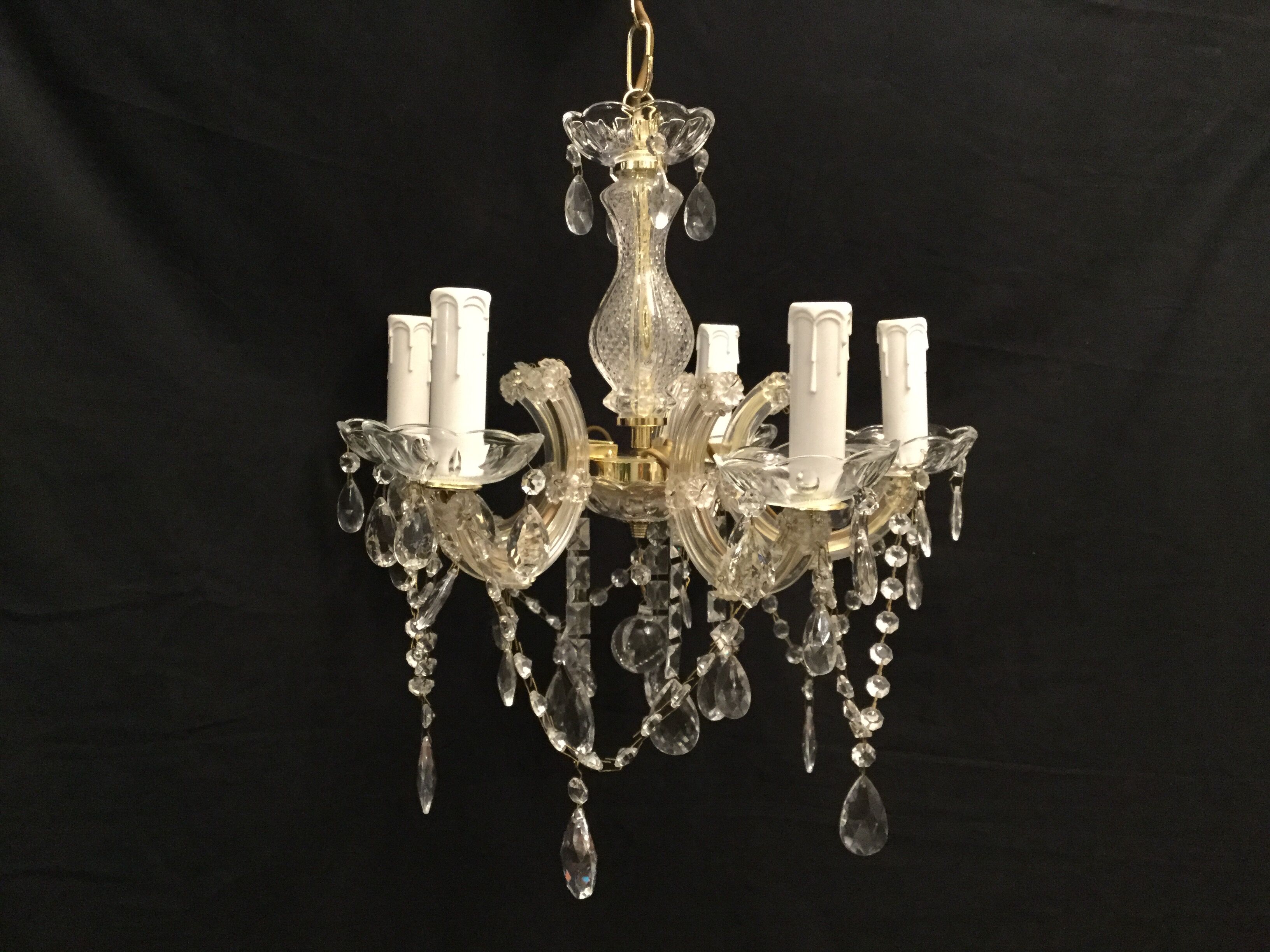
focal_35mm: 31
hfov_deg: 58.4
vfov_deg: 45.4
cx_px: 635
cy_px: 476
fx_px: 1137
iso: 250
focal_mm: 3.3
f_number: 2.4
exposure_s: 1/17
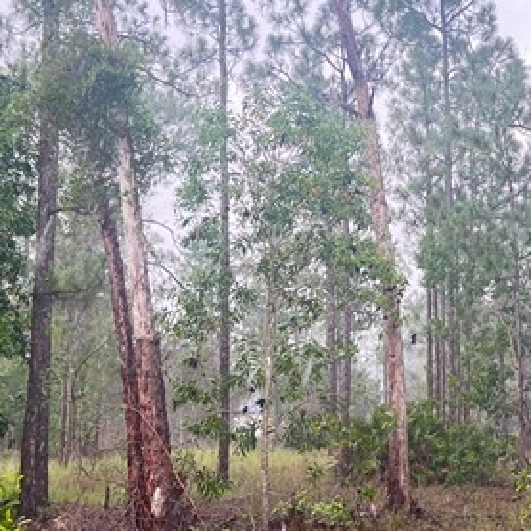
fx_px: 1475
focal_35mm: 85
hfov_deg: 20.1
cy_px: 213
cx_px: 443
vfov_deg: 20.4
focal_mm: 5.7
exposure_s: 1/161
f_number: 1.5
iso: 50
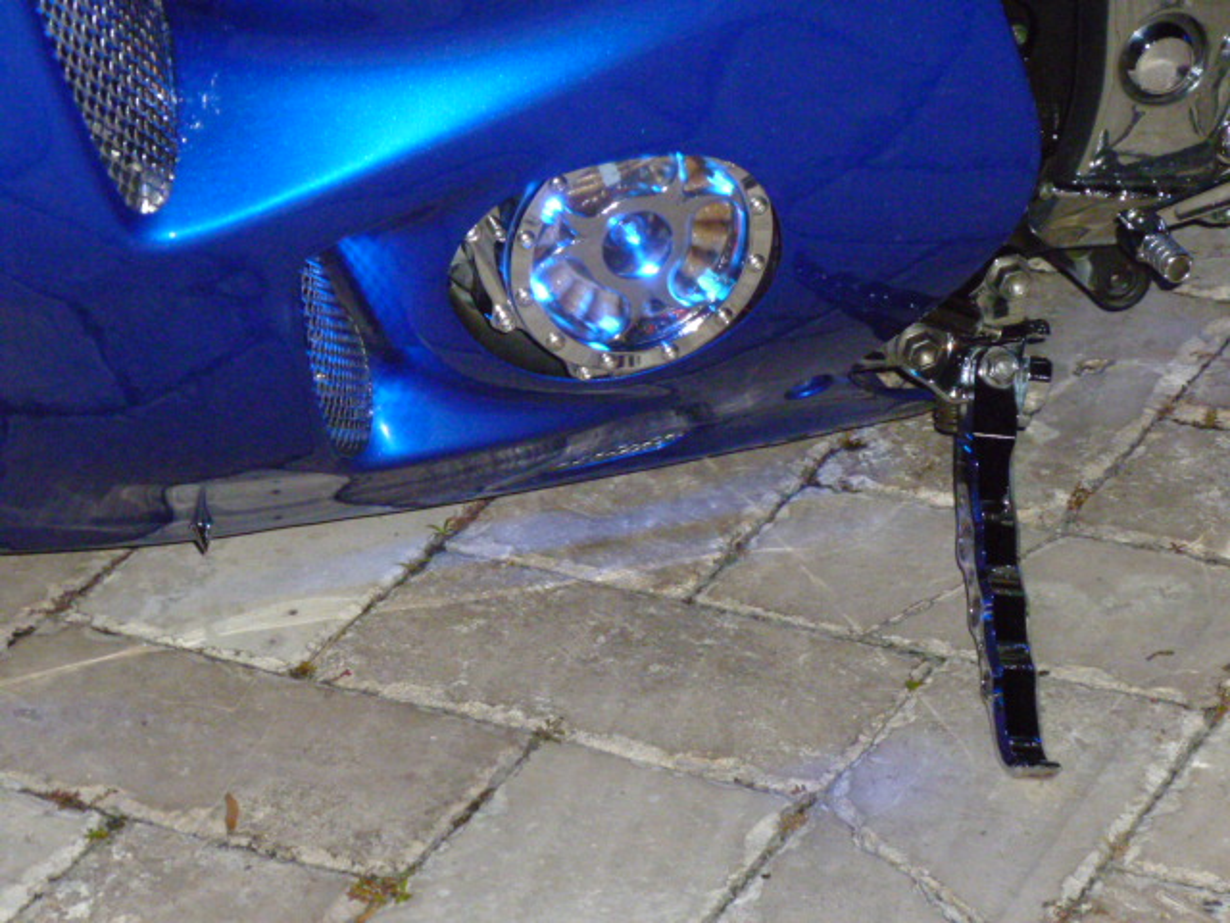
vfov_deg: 12.0
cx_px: 615
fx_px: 4406
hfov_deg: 15.9
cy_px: 462
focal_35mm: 124
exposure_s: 1/40
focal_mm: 22.1
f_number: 4.9
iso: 800
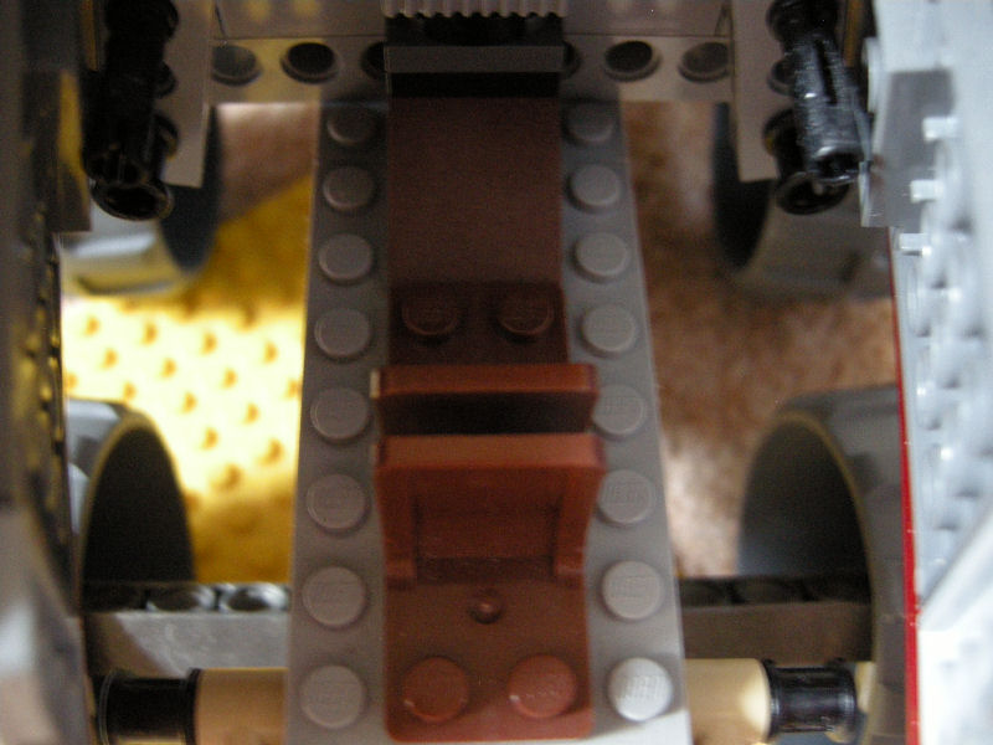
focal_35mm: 35
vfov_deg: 40.7
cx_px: 496
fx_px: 1004
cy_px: 372
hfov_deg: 52.6
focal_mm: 7.5
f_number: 2.7
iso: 400
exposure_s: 1/8.2
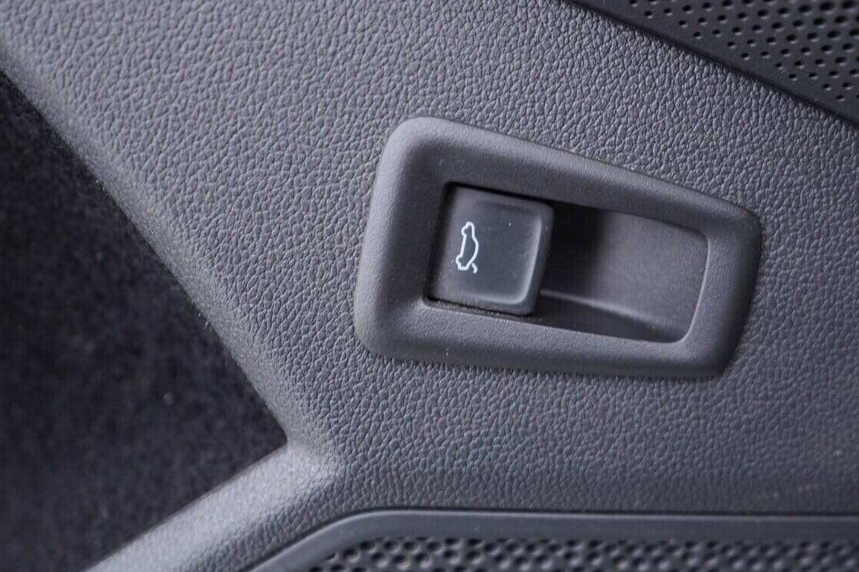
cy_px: 229
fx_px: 1097
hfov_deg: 42.5
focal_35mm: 46
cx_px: 515
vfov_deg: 29.2
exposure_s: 1/40
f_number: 2.8
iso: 400
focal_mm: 24
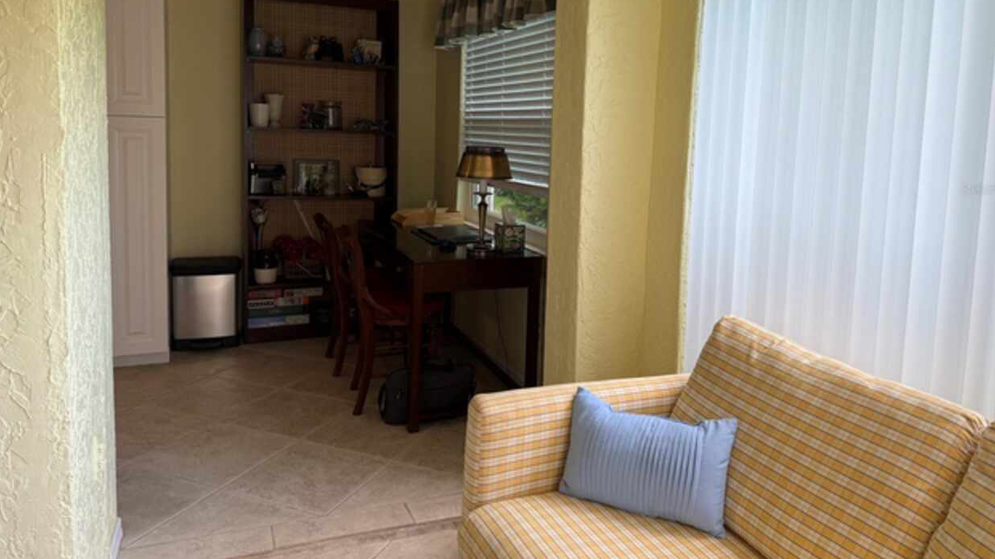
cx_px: 508
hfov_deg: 69.9
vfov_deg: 42.3
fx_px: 712
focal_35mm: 27
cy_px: 188
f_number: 1.78
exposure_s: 1/233
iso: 64
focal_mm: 6.76
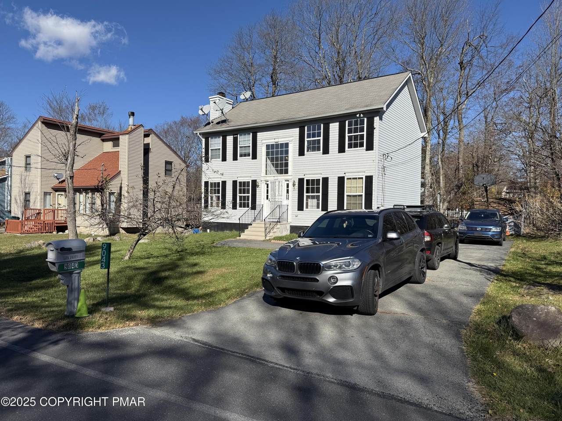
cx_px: 281
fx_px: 390
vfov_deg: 56.8
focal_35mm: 24
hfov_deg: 71.6
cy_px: 210
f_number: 1.78
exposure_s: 1/5714
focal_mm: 6.76
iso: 80
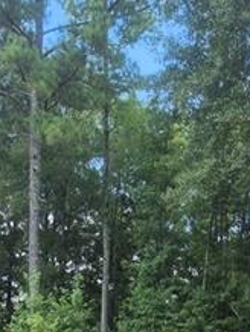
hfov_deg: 18.2
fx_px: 778
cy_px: 560
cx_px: 155
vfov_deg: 19.4
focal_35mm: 81
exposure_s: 1/460
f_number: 1.8
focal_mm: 5.4
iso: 25
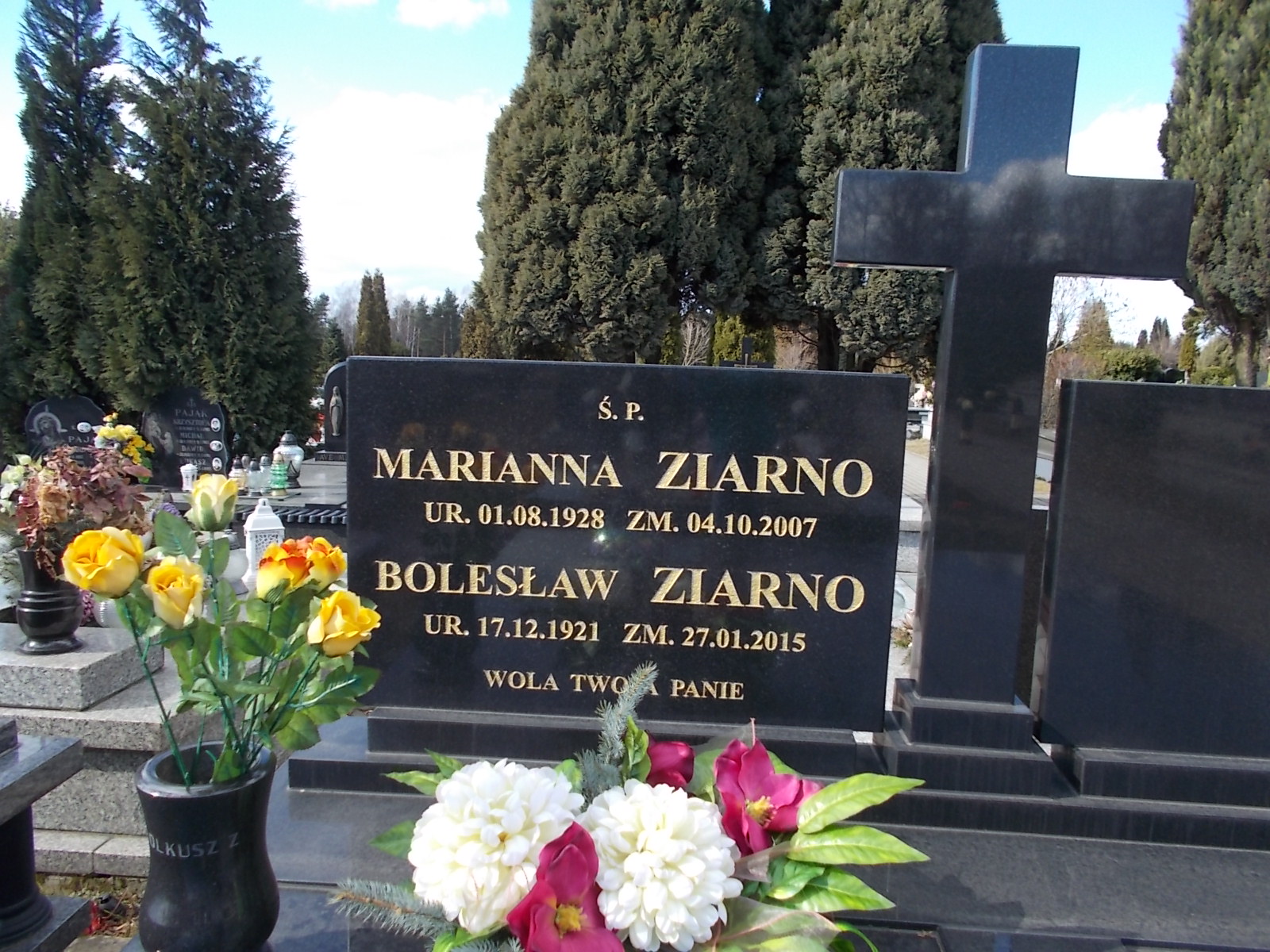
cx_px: 635
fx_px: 954
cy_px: 476
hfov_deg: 67.3
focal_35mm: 26
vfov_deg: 53.1
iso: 80
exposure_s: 1/320
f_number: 3.2
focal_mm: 4.6
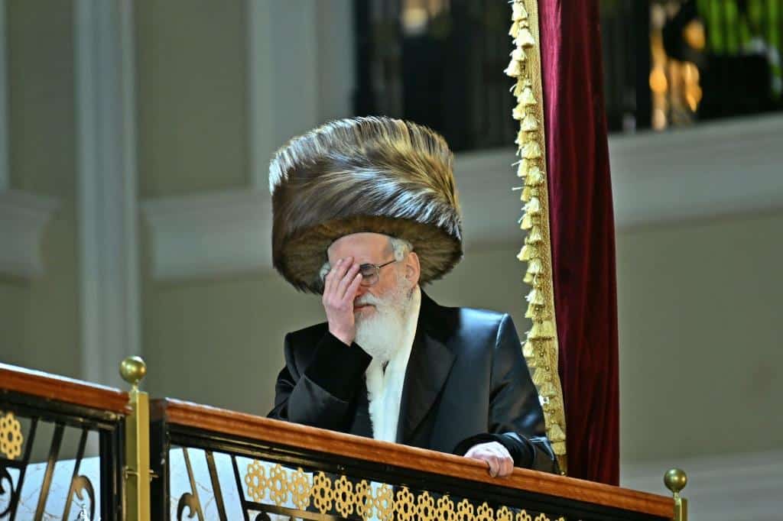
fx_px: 6523
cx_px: 392
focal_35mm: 300
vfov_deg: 4.6
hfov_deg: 6.9
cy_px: 260
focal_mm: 200
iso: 400
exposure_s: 1/320
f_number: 2.8
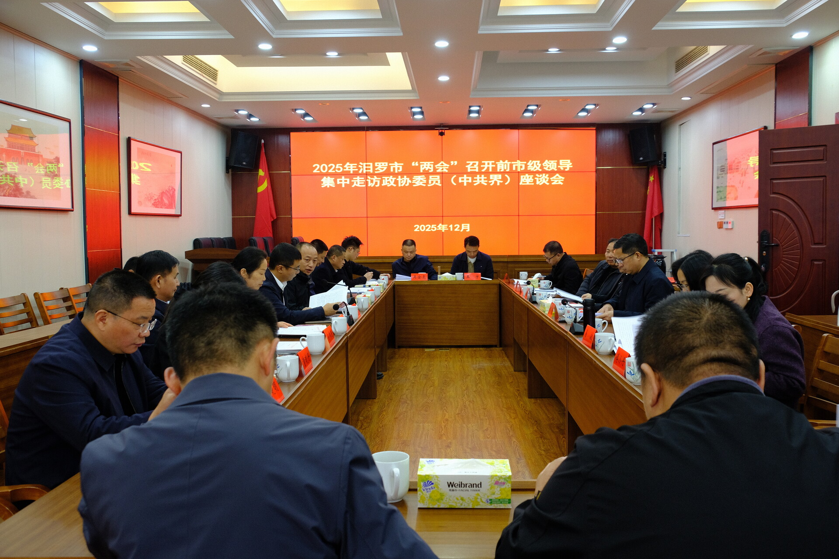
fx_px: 746
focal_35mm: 32
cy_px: 280
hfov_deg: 58.7
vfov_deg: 41.1
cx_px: 420
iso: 800
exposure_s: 1/30
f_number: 5.6
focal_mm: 21.6
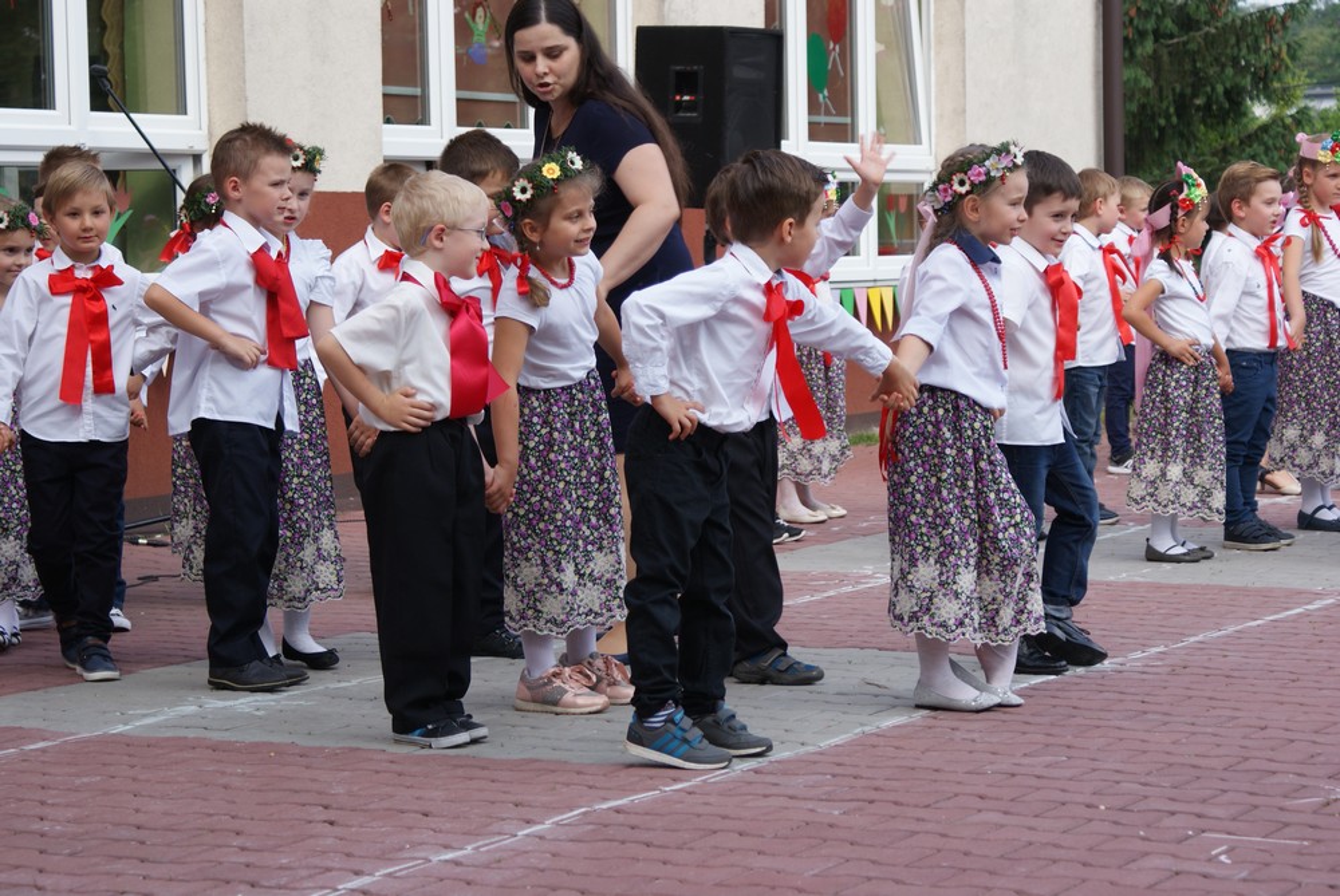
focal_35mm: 105
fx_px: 3912
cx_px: 670
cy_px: 448
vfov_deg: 13.1
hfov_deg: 19.4
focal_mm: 70
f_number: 6.3
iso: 100
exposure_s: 1/160
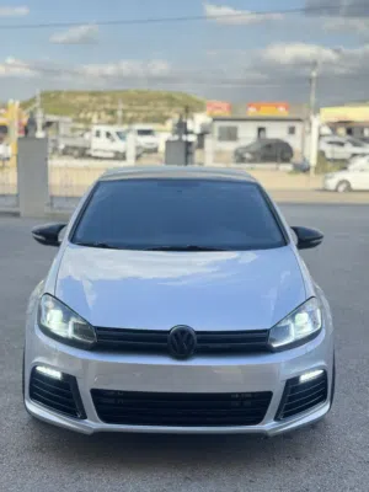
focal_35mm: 48
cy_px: 246
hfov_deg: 30.3
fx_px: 682
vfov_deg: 39.7
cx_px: 184
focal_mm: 6.76
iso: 64
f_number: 1.78
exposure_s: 1/1027
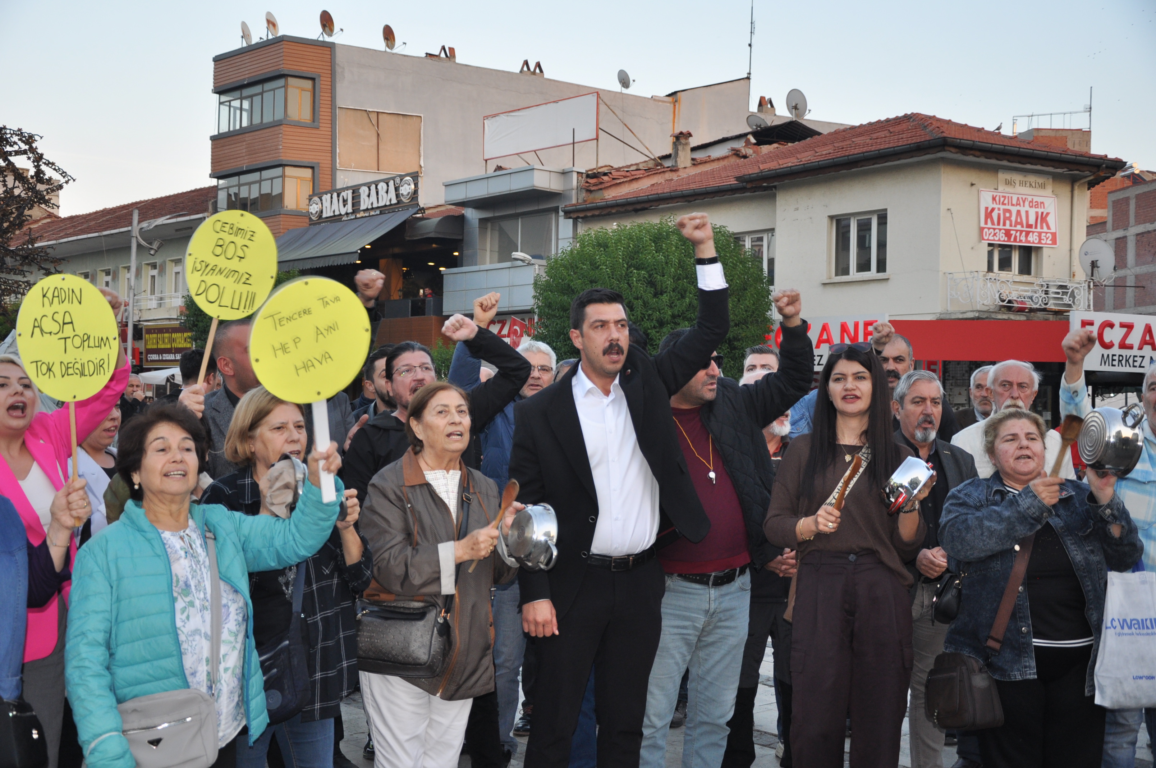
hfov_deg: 46.4
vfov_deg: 31.8
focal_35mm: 42
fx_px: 1347
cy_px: 384
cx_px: 578
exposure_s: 1/160
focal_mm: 28
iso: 400
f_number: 4
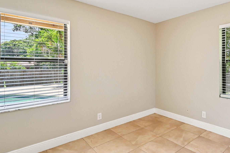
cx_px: 158
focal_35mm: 21
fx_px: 134
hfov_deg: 77.9
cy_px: 69
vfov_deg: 59.3
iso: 640
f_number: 8
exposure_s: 1/100
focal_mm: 14
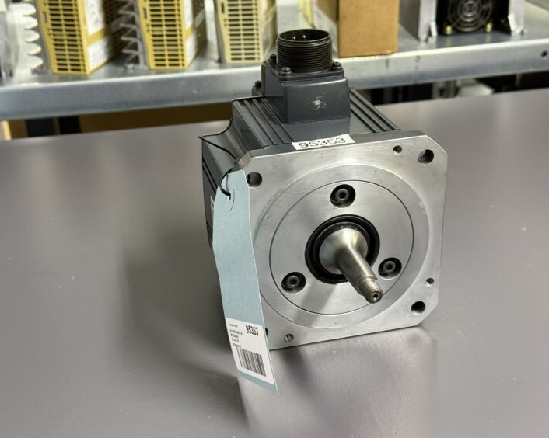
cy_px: 222
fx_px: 828
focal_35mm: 51
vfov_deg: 29.7
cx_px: 260
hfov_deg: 36.7
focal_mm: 6.76
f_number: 1.78
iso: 320
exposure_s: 1/33
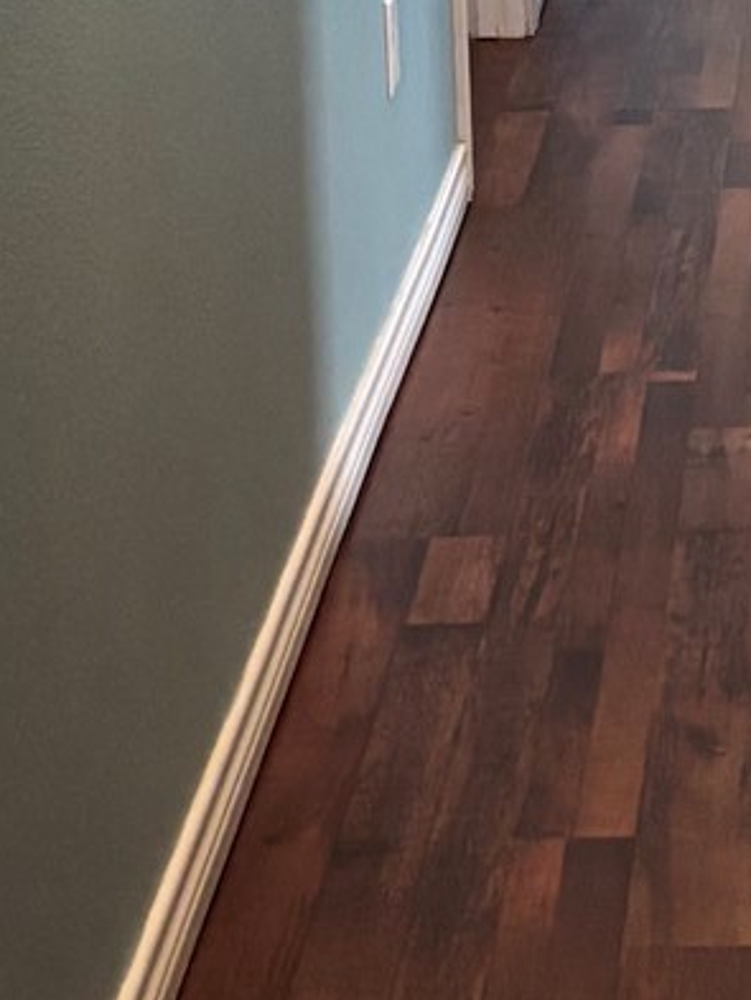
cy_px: -92
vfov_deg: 15.1
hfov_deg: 11.5
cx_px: 848
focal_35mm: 127
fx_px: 3672
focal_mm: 5.96
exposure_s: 1/60
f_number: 1.6
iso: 500
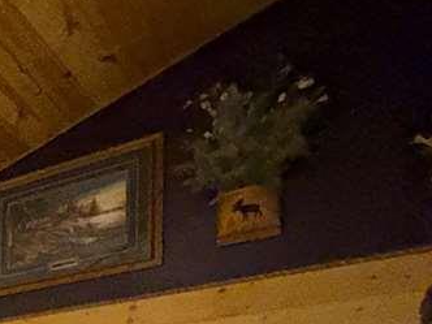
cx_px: -379
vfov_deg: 22.1
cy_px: 492
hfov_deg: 20.9
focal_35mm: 54
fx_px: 674
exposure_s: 1/60
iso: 250
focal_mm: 2.22
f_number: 2.2
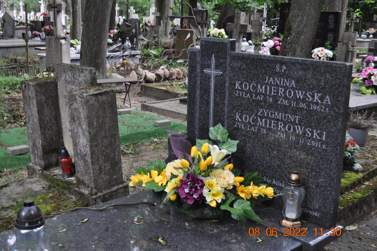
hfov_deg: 43.7
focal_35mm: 45
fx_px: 471
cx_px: 188
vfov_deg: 29.8
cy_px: 126
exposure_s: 1/100
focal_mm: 30
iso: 400
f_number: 5
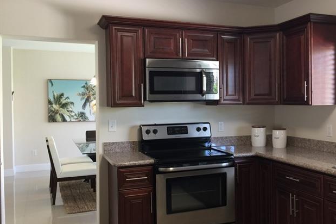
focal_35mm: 39
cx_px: 216
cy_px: 111
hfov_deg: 49.0
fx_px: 364
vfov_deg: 34.2
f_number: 2.2
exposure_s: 1/15
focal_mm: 4.15
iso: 40
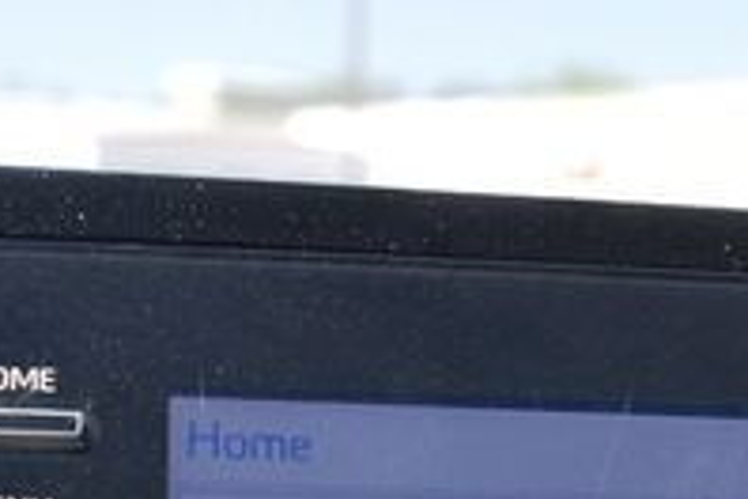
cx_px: 725
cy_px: 561
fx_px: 2618
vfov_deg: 10.7
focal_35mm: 126
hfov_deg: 16.0
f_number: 5.6
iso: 200
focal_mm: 26
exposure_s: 1/250
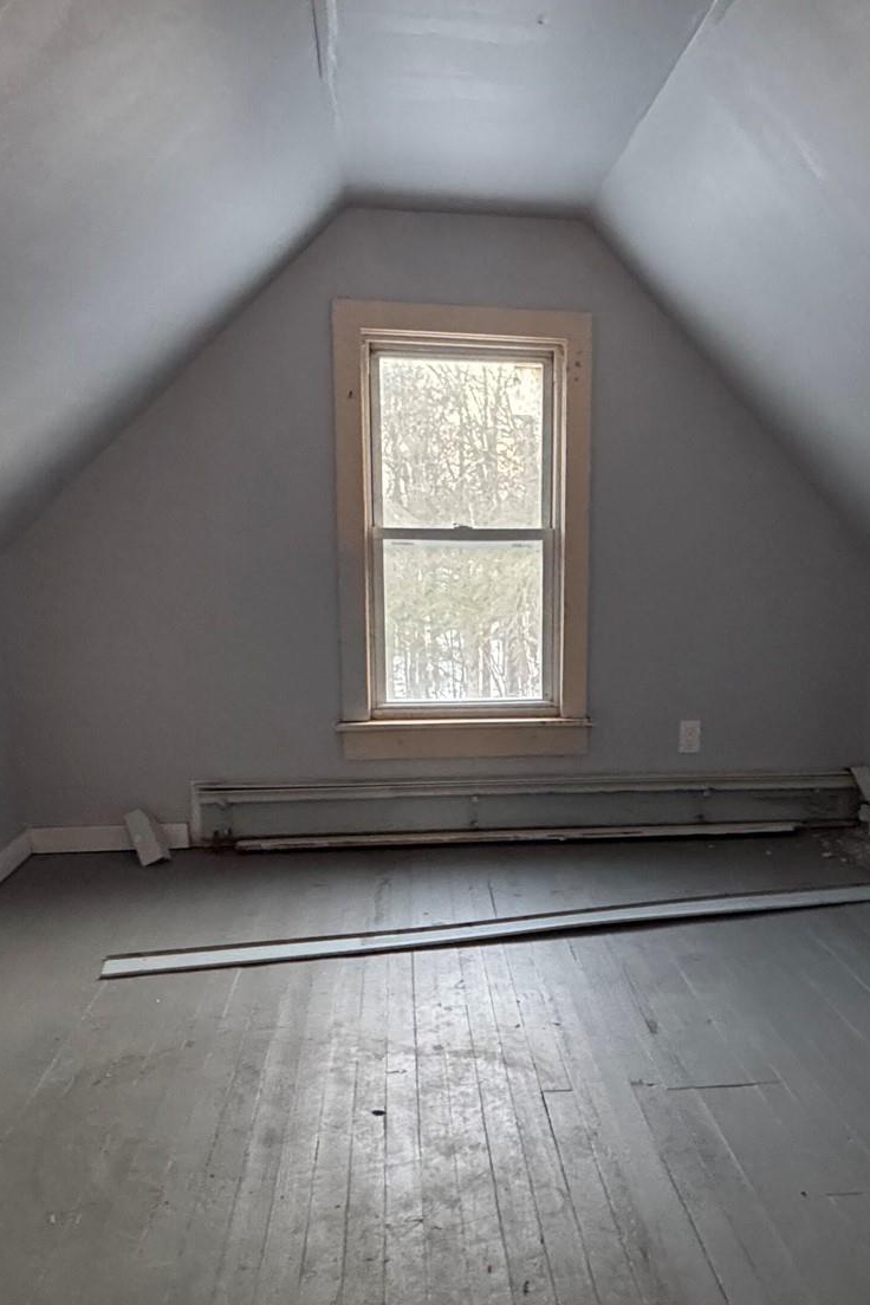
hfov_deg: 47.6
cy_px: 728
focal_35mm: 27
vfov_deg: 67.2
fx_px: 979
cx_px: 535
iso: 1250
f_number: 2.2
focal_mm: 2.22
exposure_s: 1/42
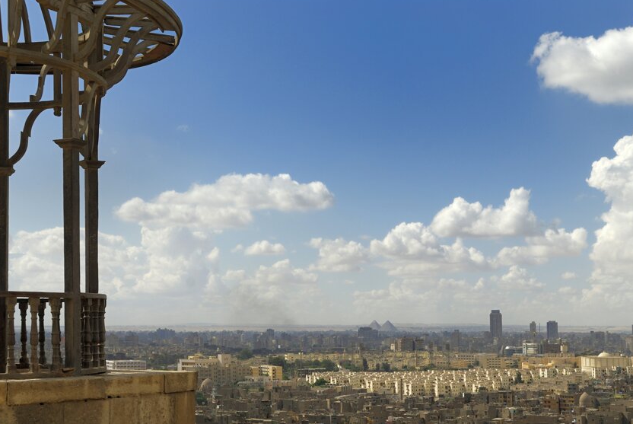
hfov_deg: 35.3
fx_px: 995
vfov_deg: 24.0
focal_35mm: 57
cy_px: 225
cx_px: 309
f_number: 9
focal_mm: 35
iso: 100
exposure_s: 1/400
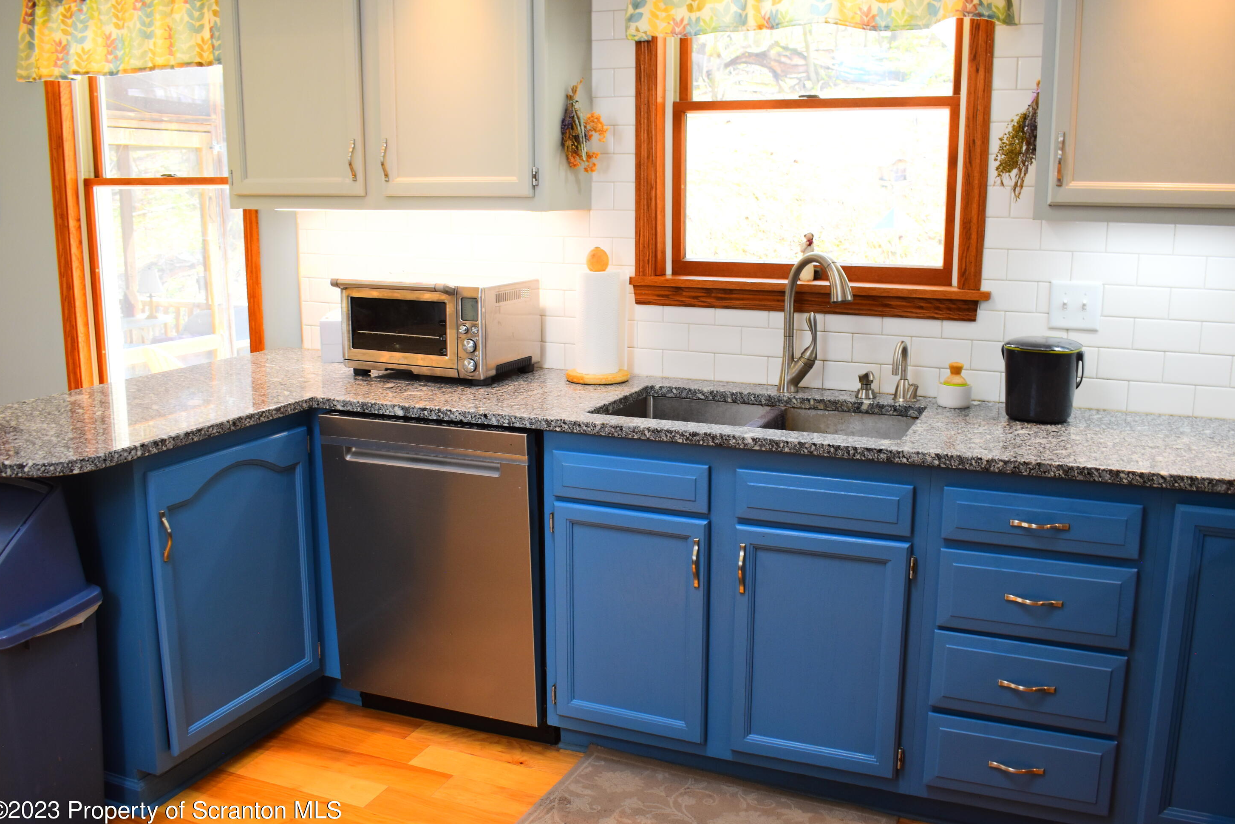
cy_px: 424
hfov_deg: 57.9
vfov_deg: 40.5
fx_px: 1116
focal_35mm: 33
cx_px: 625
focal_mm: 21
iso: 400
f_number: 5
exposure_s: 1/100
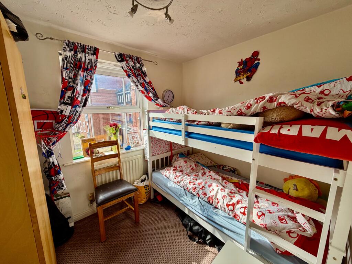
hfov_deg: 102.1
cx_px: 176
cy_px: 132
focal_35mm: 14
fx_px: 142
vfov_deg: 85.7
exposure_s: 1/169
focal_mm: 2.22
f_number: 2.2
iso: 40
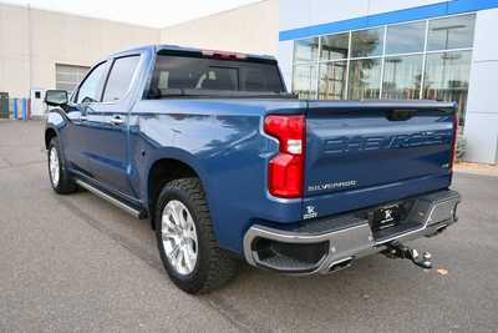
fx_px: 415
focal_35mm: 30
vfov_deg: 43.6
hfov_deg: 61.9
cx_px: 249
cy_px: 166
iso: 200
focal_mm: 20
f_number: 6.3
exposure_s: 1/250
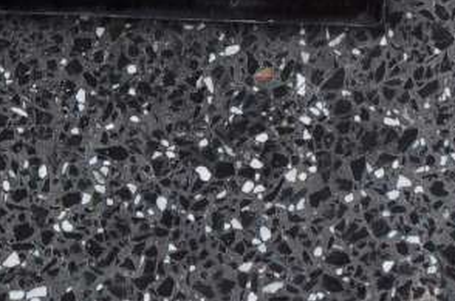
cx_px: -166
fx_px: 14481
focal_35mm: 1148
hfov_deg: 1.8
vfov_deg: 1.2
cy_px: -389
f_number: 7.1
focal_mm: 105
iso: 500
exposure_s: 1/200
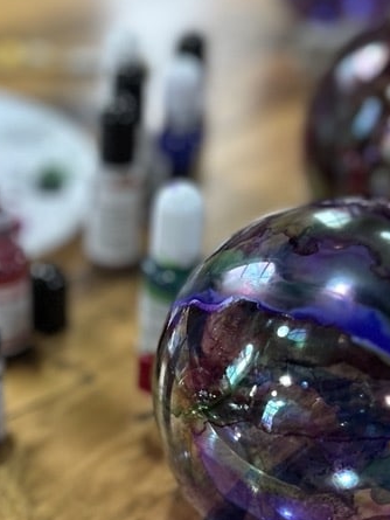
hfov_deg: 21.3
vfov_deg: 28.1
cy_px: 301
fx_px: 1036
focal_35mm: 69
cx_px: 138
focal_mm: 6.86
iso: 250
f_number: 1.78
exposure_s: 1/87
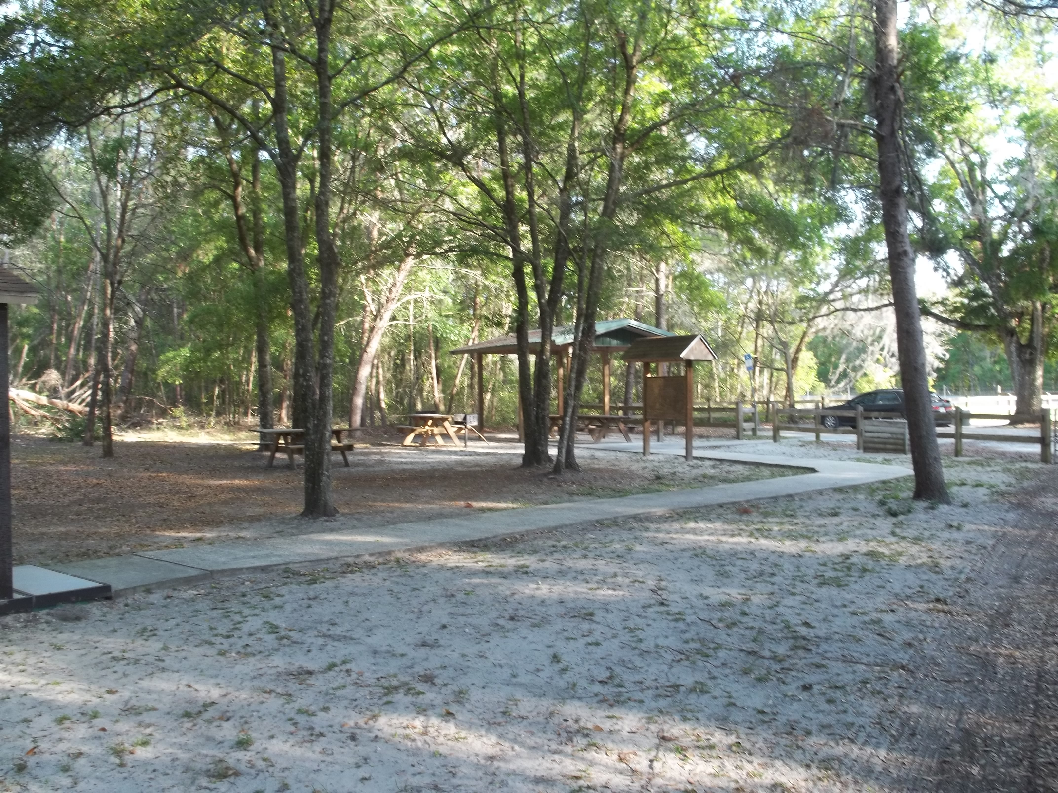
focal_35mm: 33
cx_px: 529
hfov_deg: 55.4
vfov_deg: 42.9
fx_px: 1009
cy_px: 396
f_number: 3.3
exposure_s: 1/40
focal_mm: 5.9
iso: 64
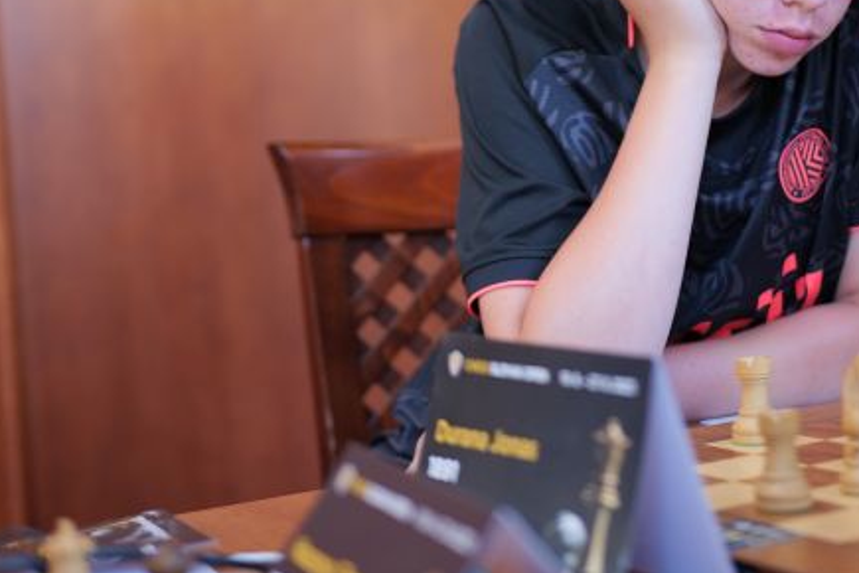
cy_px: 60
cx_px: 713
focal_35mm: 92
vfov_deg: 14.7
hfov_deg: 21.8
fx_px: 2195
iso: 400
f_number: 1.8
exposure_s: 1/60
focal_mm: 50
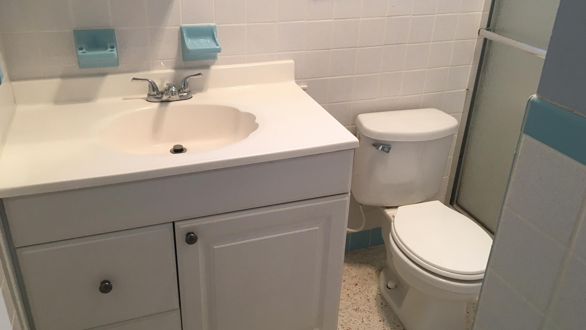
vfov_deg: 36.7
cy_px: 151
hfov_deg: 61.0
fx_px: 497
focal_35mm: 32
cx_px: 295
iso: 32
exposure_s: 1/30
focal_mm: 4.15
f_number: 2.2
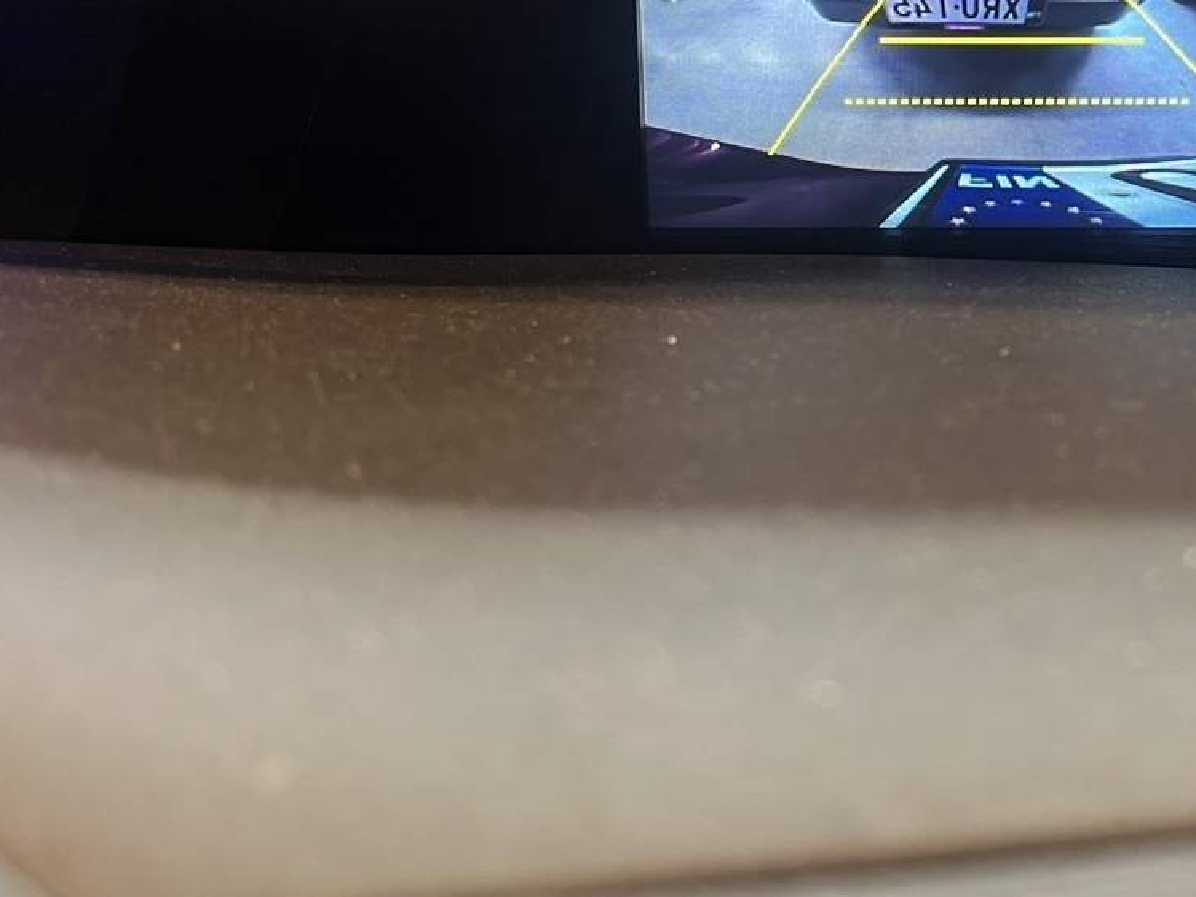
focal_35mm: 50
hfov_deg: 37.2
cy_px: 225
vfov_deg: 28.7
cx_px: 899
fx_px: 1728
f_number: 1.6
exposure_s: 1/50
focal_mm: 5.1
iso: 160
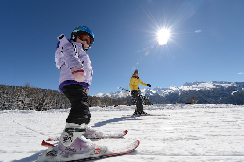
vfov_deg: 81.1
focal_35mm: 14
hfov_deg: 104.3
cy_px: 81
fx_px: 95
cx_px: 122
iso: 100
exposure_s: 1/250
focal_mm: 14
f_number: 13
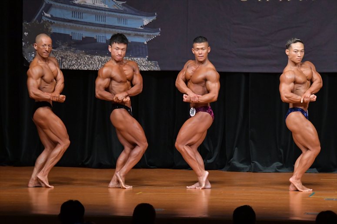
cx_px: 168
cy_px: 112
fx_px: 2386
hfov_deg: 8.1
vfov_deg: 5.4
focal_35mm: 255
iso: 5000
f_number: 5.6
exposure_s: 1/400
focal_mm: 170
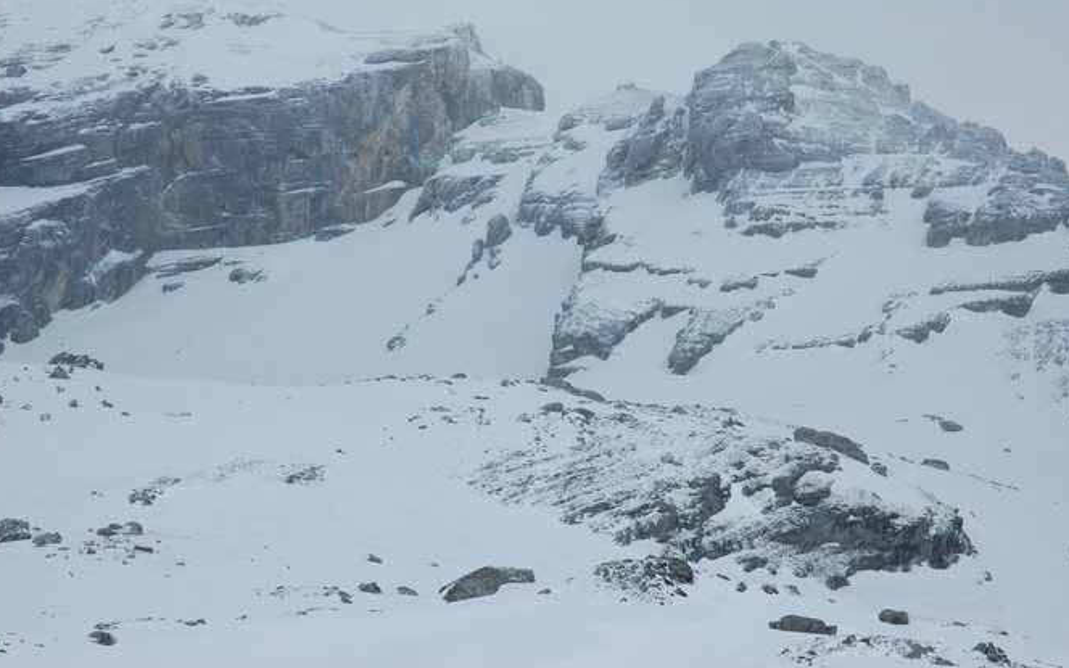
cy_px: 295
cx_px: 534
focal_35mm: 116
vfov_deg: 11.3
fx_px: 3380
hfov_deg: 18.0
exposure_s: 1/400
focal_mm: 70
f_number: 11
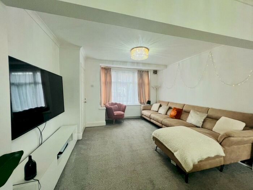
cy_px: 95
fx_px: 95
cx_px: 126
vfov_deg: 89.9
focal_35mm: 13
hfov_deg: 106.2
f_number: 1.8
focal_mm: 1.57
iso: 100
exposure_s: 1/100
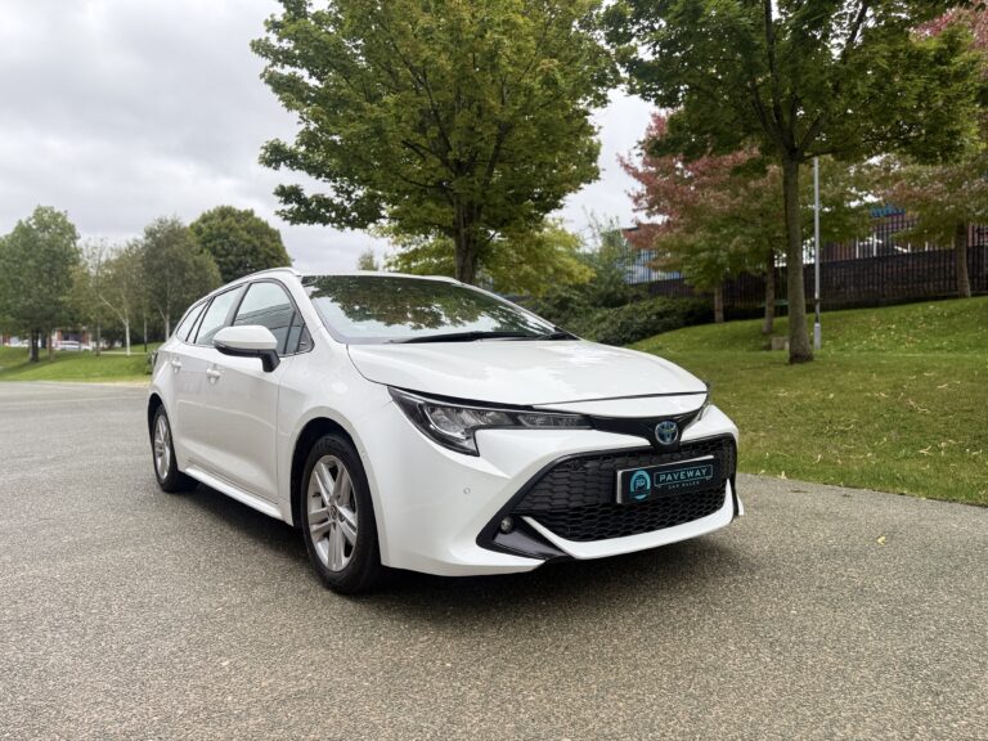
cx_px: 494
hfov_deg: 71.6
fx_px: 685
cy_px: 370
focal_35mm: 24
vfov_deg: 56.8
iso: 80
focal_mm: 6.76
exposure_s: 1/992
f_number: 1.78
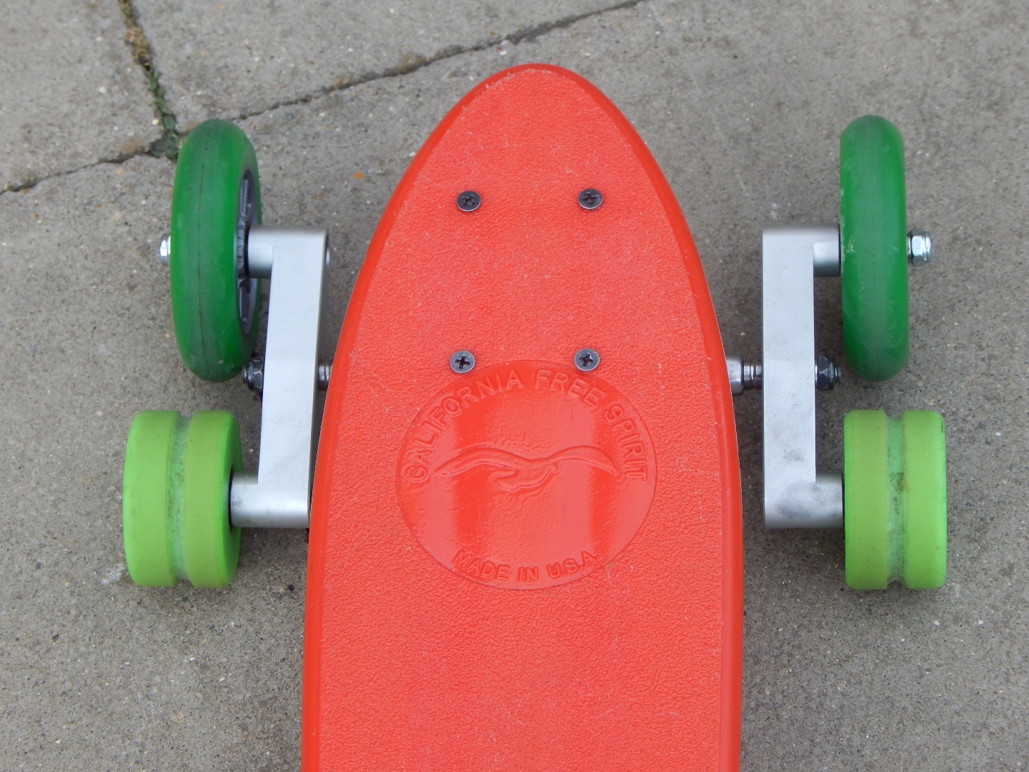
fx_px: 4191
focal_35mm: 141
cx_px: 514
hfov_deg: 14.0
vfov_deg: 10.5
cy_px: 386
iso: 125
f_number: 4.9
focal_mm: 25.3
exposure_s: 1/250
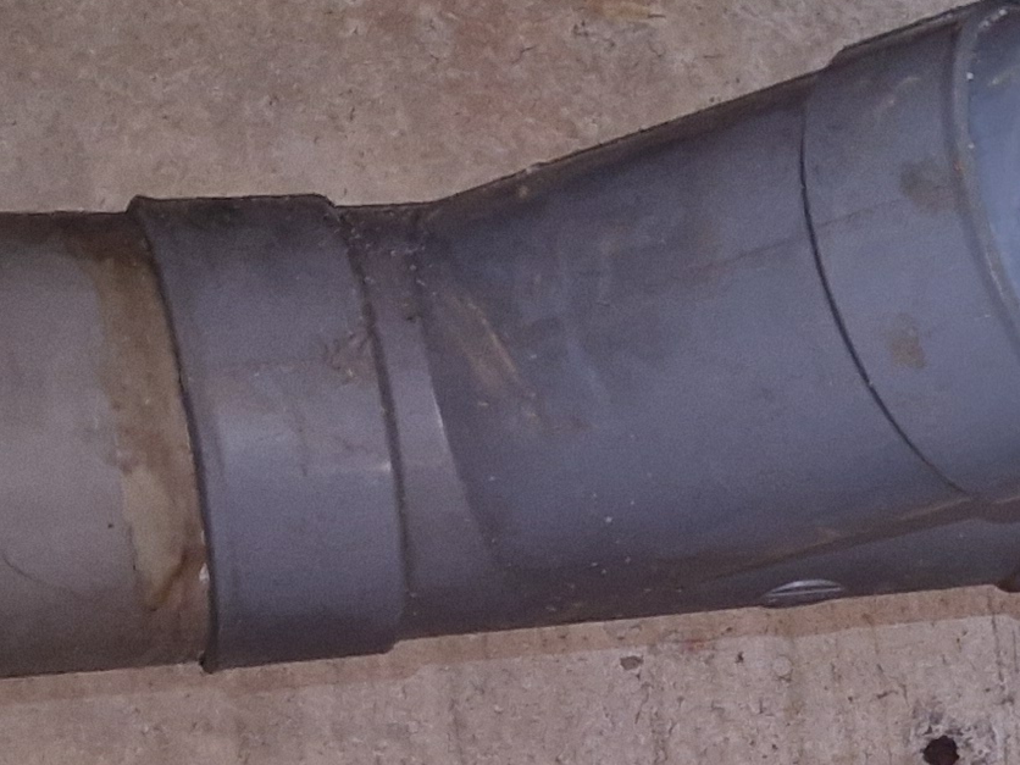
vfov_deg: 13.0
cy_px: 976
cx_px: 1791
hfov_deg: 15.5
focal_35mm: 110
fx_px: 3241
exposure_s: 1/40
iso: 100
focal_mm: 5.4
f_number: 1.8
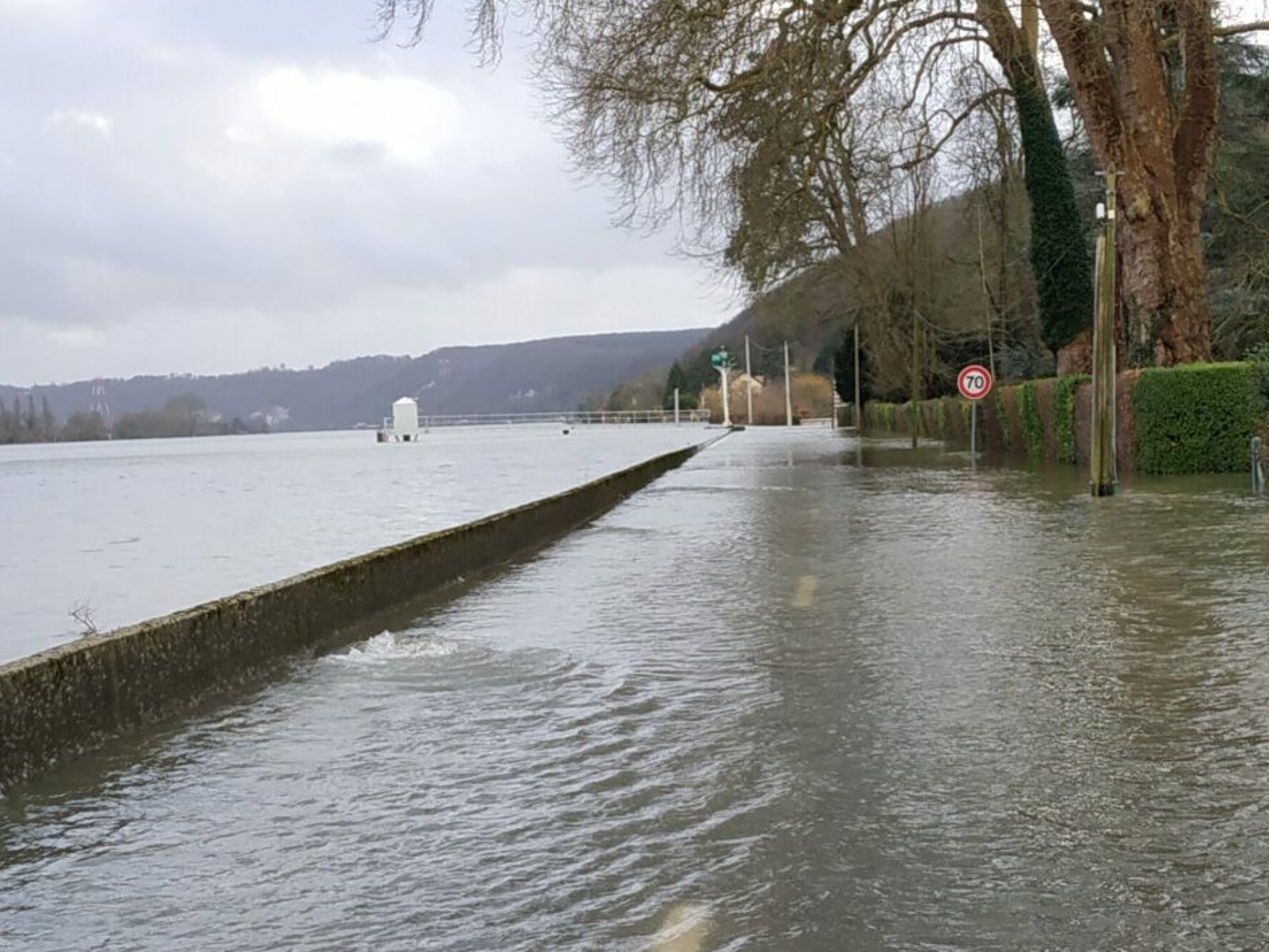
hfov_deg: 67.3
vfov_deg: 53.1
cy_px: 499
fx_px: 953
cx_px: 653
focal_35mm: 26
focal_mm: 3.94
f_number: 1.9
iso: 200
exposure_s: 1/543
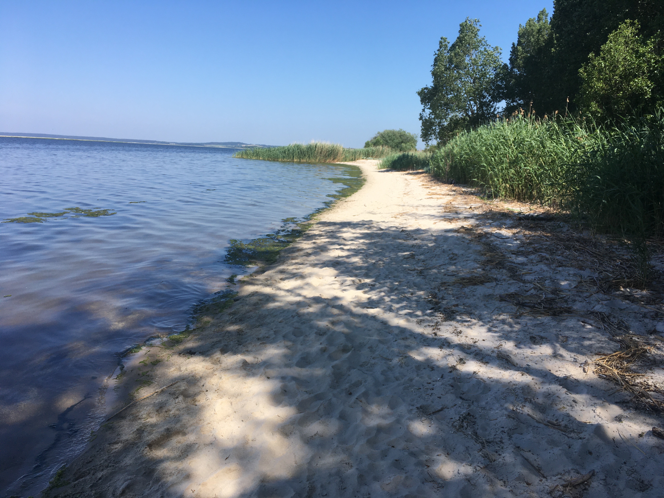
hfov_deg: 61.7
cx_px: 332
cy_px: 249
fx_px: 556
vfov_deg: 48.2
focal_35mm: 29
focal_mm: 4.15
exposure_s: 1/1304
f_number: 2.2
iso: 25
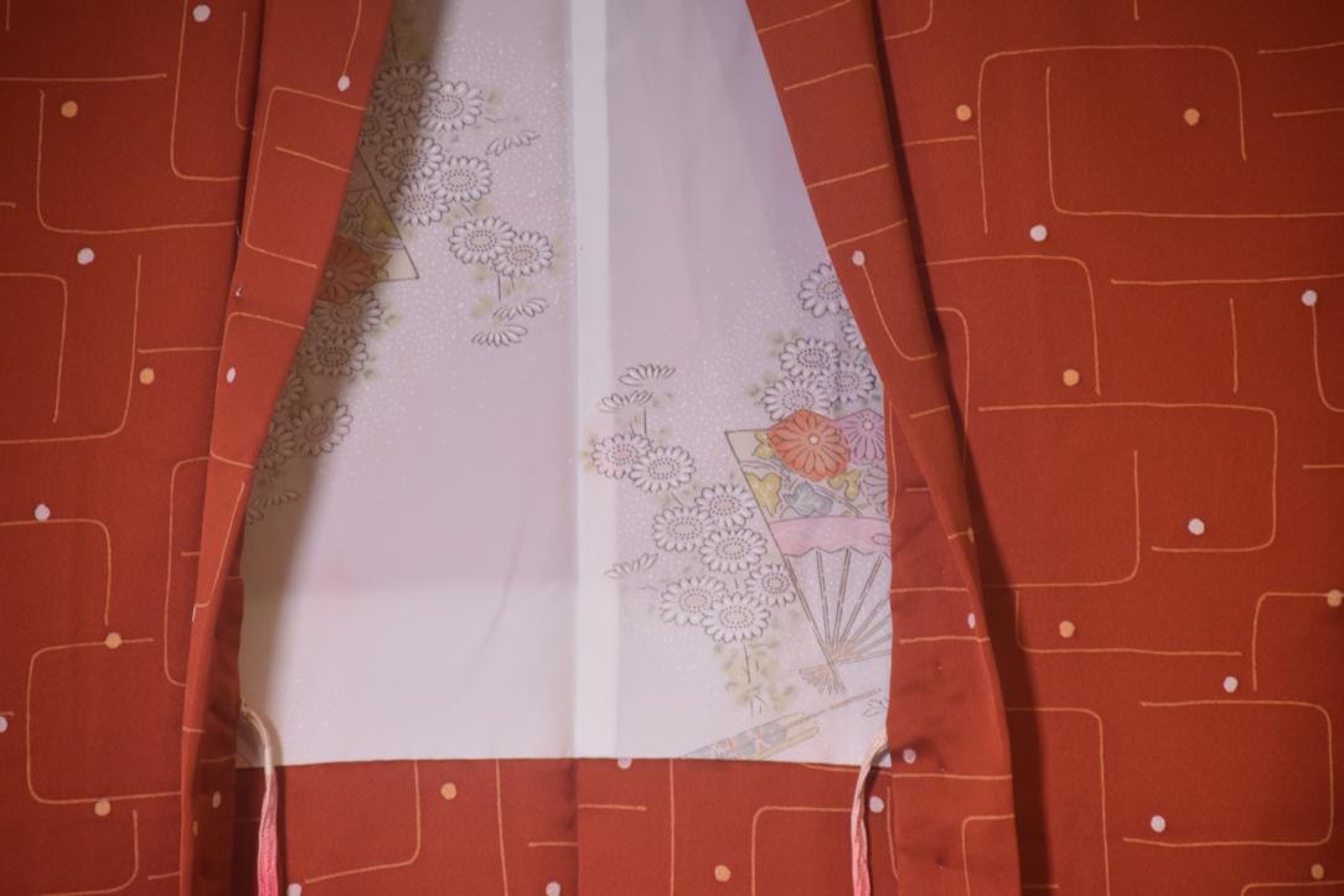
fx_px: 14001
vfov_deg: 3.7
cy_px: 448
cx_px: 672
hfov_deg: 5.5
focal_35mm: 375
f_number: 6.3
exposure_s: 1/125
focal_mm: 250
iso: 1250
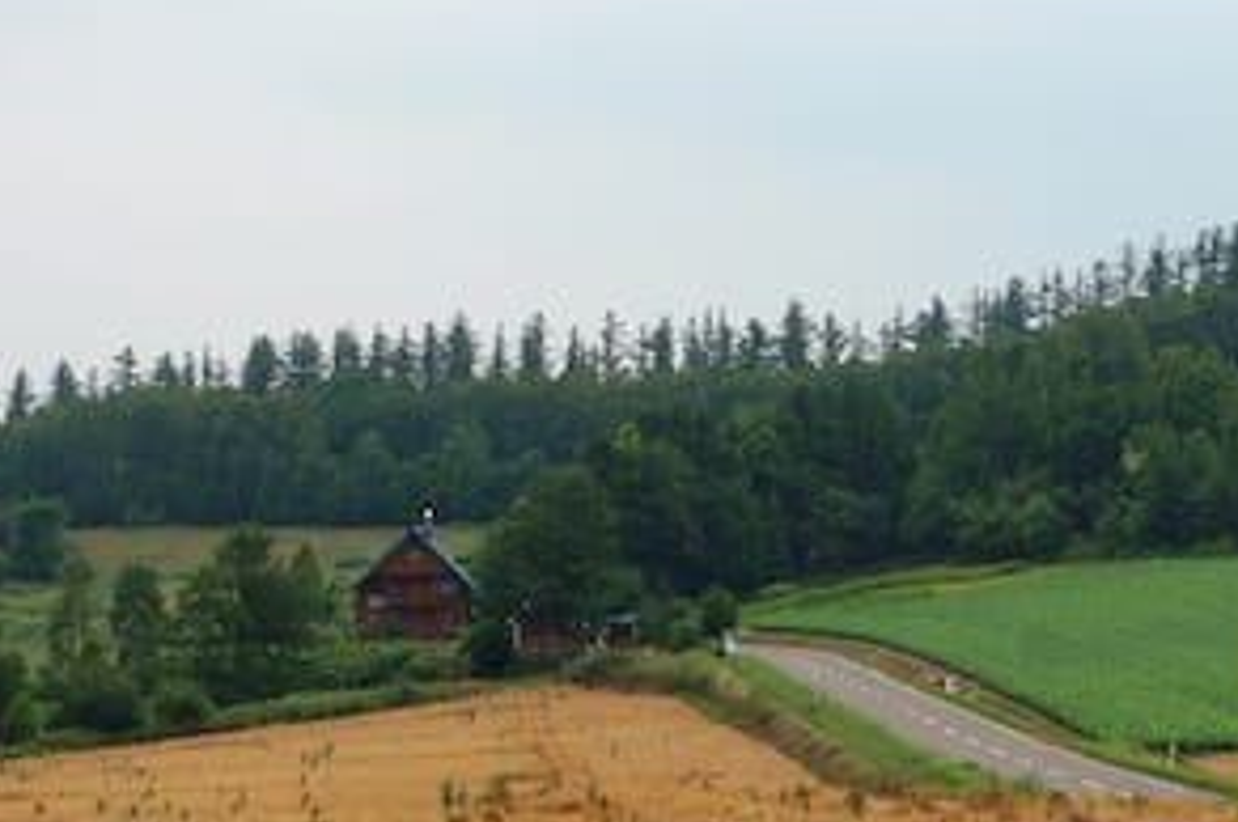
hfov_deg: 16.9
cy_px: 326
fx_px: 4100
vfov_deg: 11.4
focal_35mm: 119
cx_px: 1149
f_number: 13
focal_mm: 29
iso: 100
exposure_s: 1/125
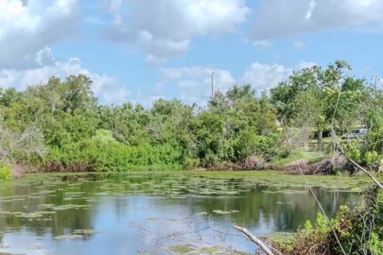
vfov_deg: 22.5
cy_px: 170
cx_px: 90
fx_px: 638
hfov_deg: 32.7
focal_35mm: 60
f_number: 11
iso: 1000
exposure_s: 1/1250
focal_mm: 14
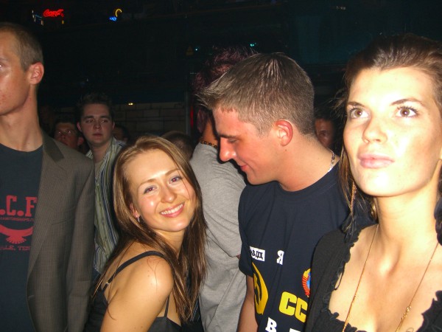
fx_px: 485
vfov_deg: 37.7
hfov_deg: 49.0
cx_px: 221
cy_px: 166
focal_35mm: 38
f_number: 2.8
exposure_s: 1/60
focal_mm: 7.9
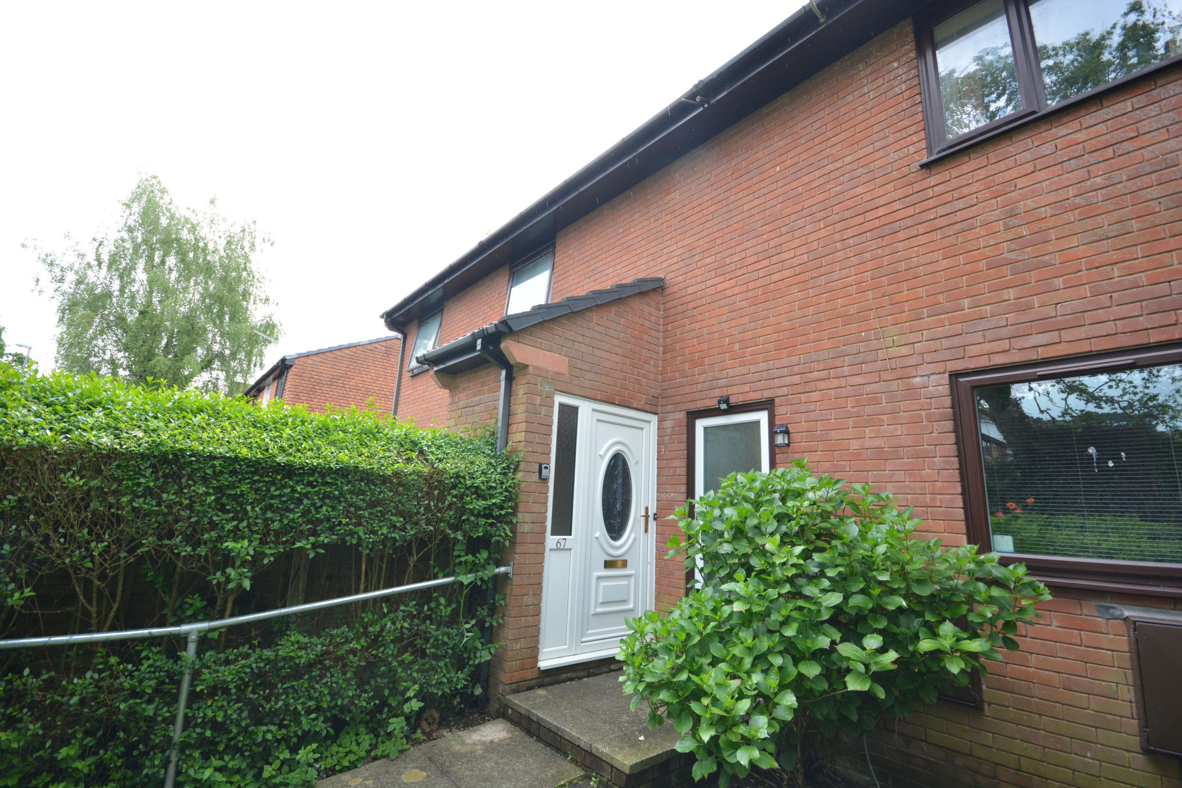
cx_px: 591
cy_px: 394
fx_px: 492
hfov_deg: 100.4
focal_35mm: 15
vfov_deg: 77.3
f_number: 8
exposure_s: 1/125
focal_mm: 10
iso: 400
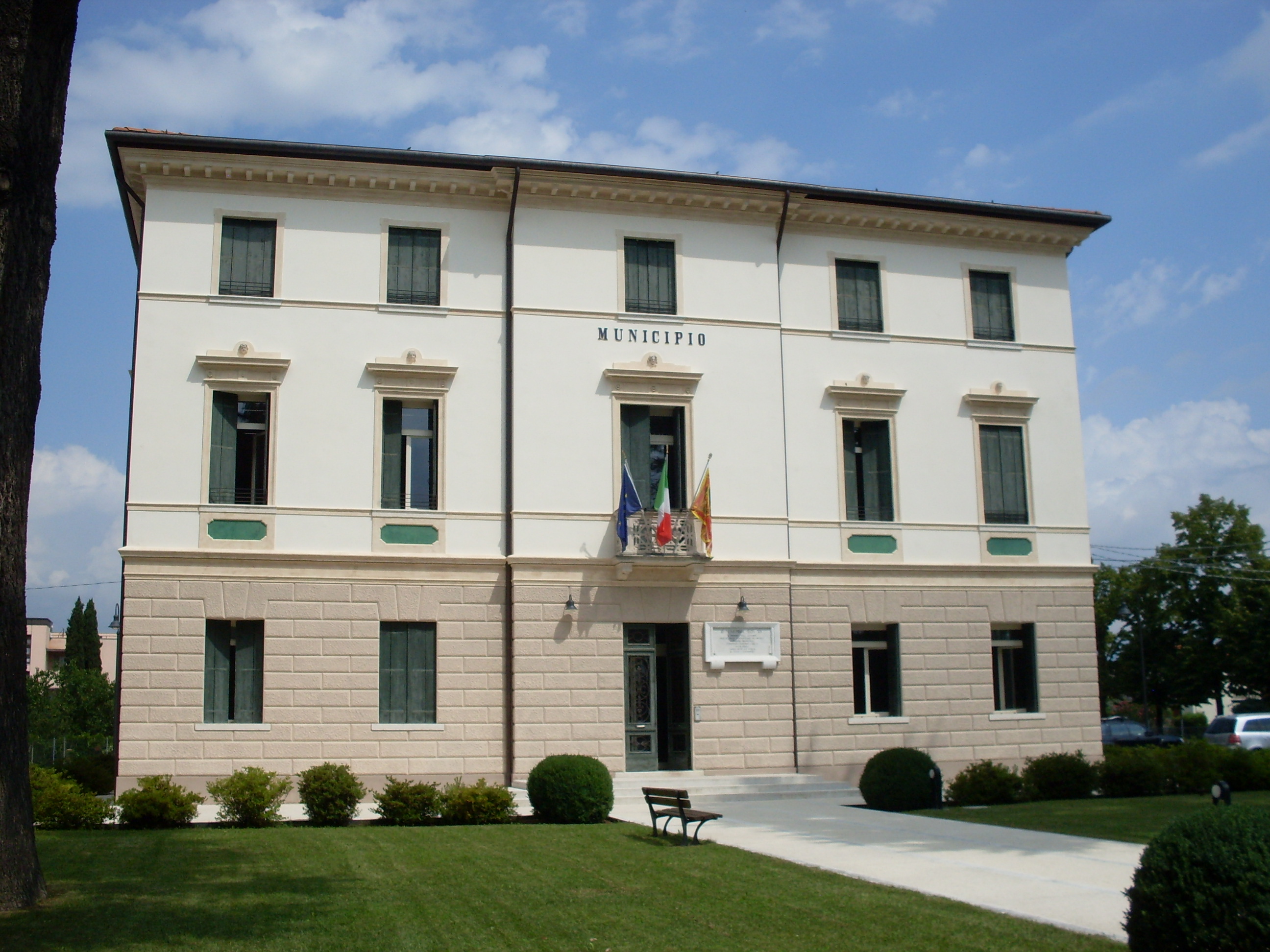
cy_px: 476
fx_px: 1394
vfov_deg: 37.7
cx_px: 635
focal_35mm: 38
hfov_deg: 49.0
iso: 80
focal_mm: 6.3
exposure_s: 1/350
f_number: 8.4
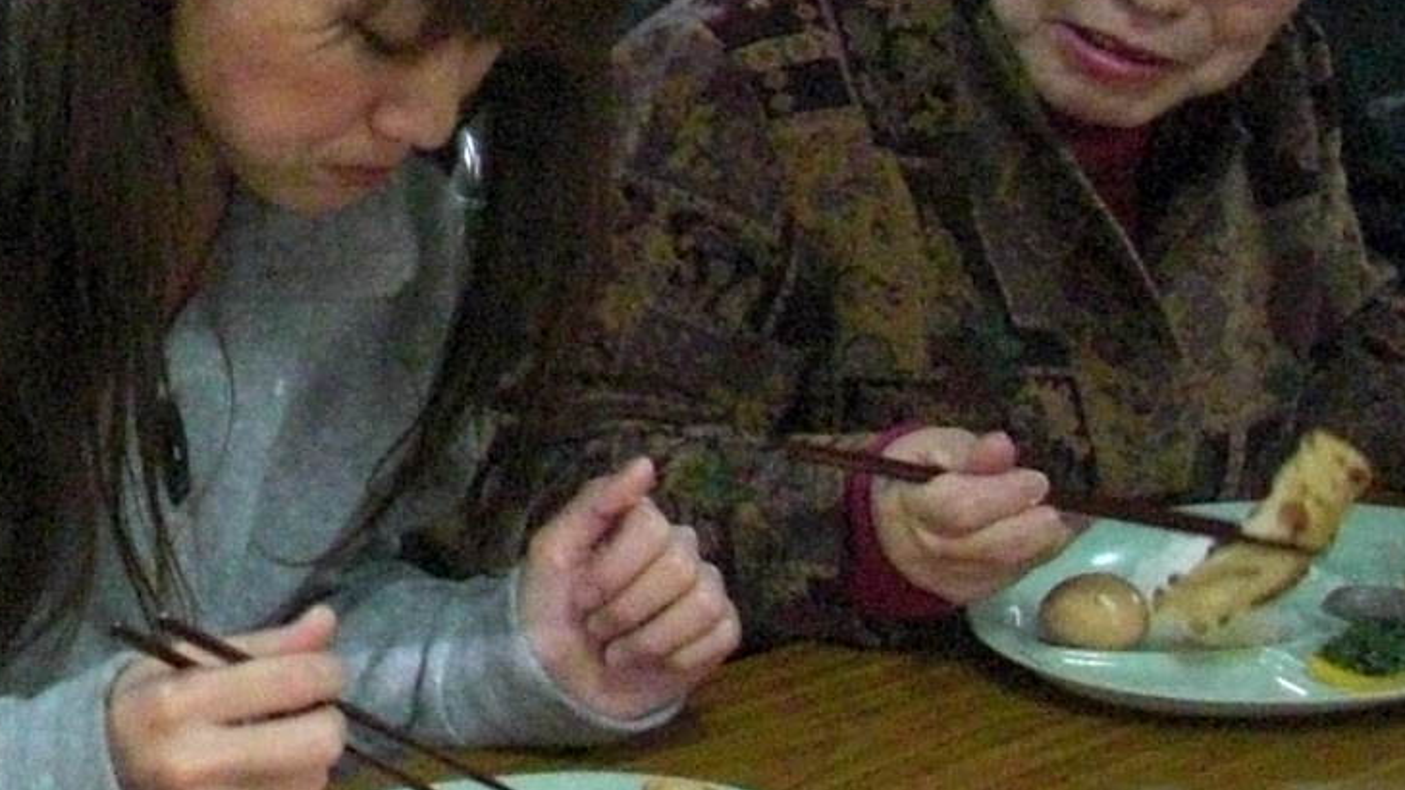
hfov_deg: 16.0
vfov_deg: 9.5
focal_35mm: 124
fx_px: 4619
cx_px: -646
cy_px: -335
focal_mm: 6.3
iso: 800
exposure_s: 1/60
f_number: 2.8
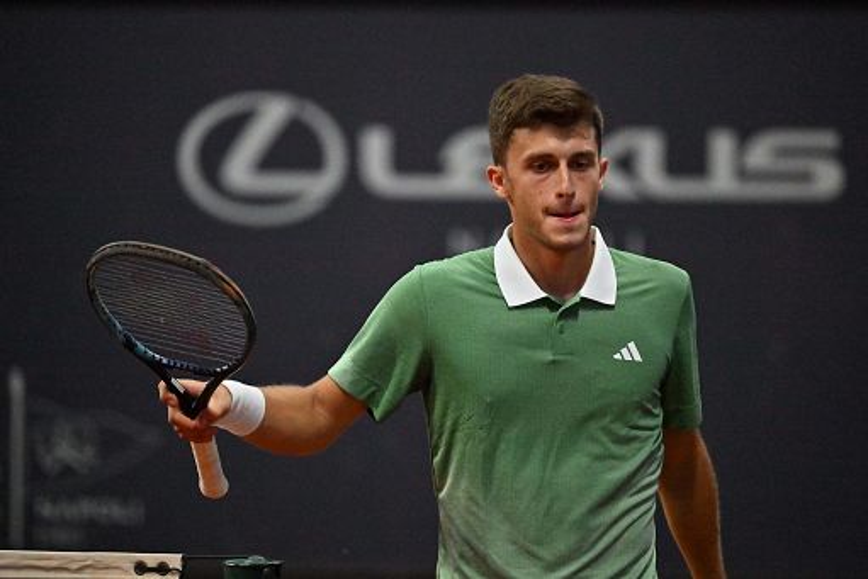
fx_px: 9647
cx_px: 434
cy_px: 290
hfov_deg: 5.2
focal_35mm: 400
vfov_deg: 3.4
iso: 8000
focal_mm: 400
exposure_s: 1/1250
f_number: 5.6
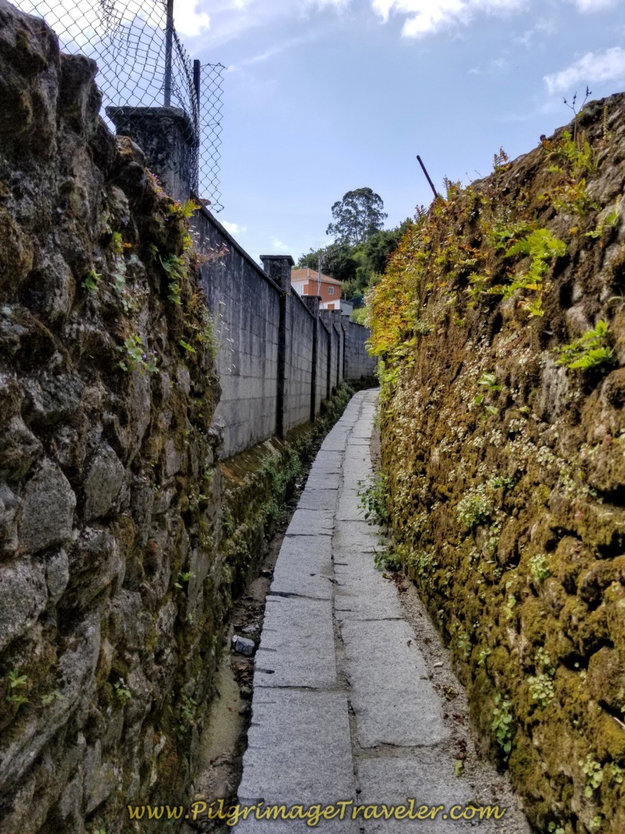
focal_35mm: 26
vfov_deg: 67.3
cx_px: 312
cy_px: 417
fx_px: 626
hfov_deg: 53.1
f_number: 1.7
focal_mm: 4.3
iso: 50
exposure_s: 1/1508
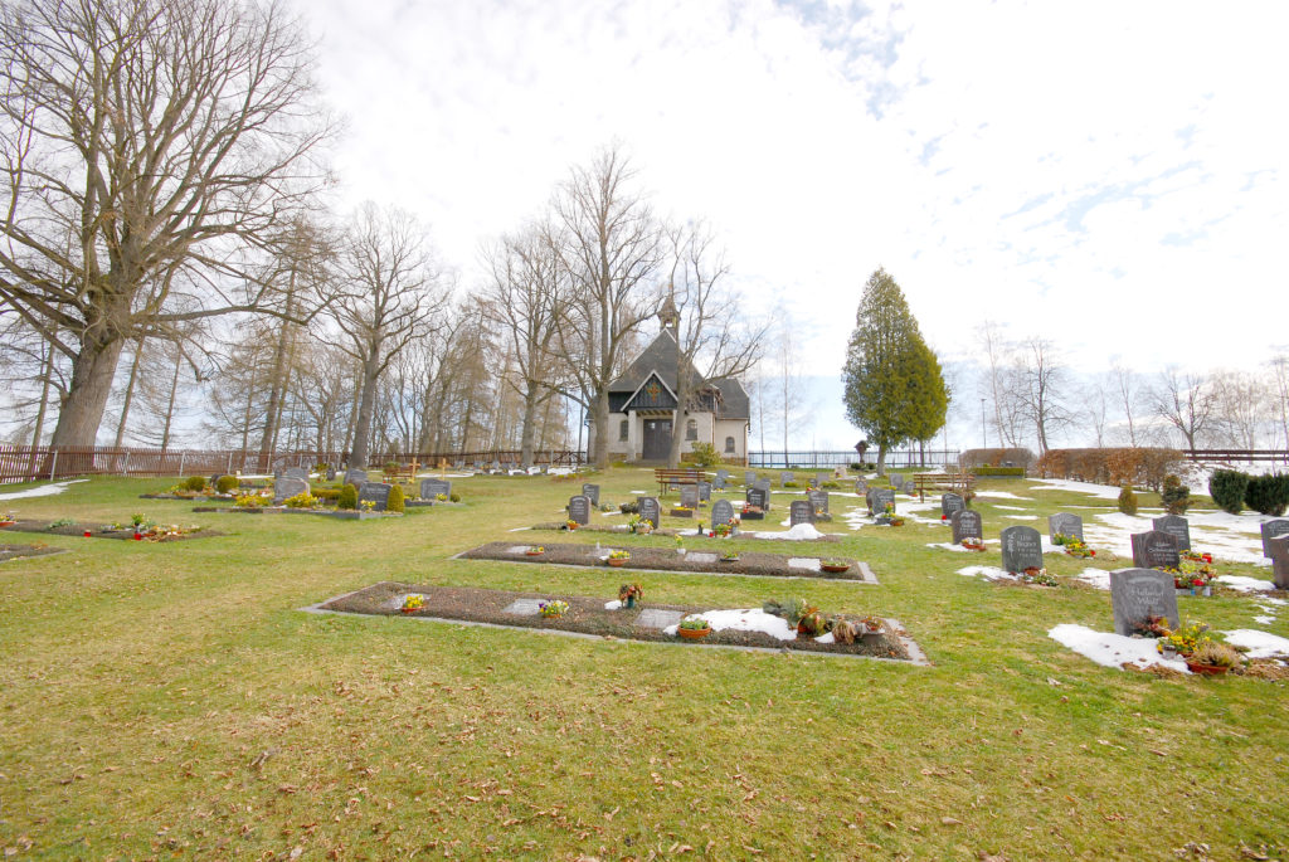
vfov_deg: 77.5
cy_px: 431
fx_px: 538
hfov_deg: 100.3
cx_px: 644
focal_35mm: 15
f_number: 9
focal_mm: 10
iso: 200
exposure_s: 1/320
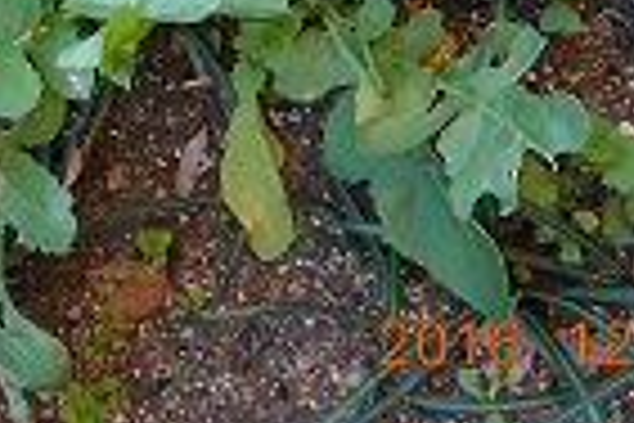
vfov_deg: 16.9
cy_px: -189
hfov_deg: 25.2
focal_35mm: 74
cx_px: -76
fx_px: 1303
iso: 125
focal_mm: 4.5
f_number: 3.4
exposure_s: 1/30
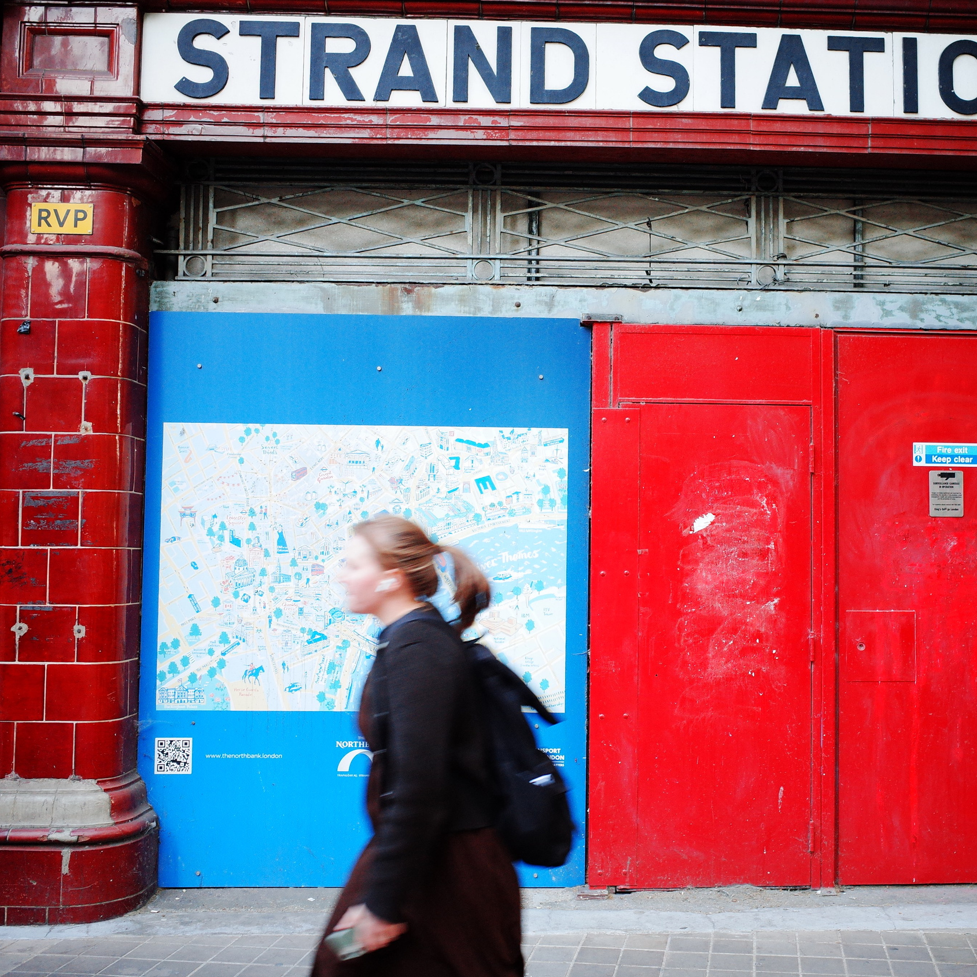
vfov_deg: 46.0
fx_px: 1150
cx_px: 650
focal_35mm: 36
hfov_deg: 45.4
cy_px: 488
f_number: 2.8
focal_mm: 18.3
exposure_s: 1/60
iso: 560
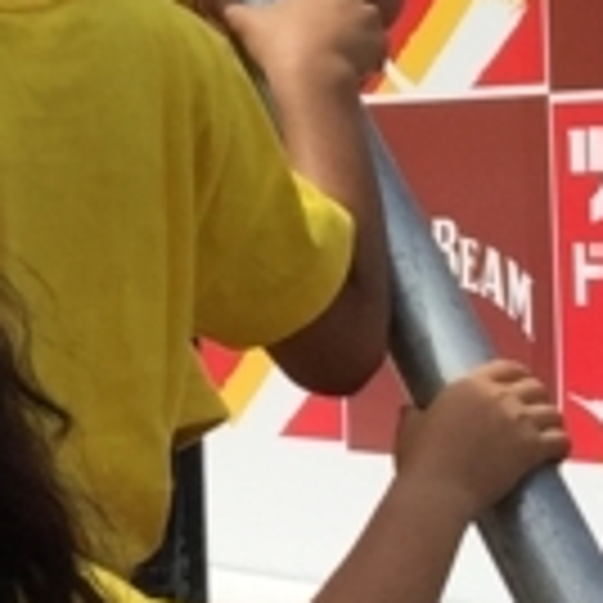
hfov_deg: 8.1
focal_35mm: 196
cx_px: -922
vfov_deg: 8.8
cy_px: -148
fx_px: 3863
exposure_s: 1/3300
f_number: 2.2
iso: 32
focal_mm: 4.15
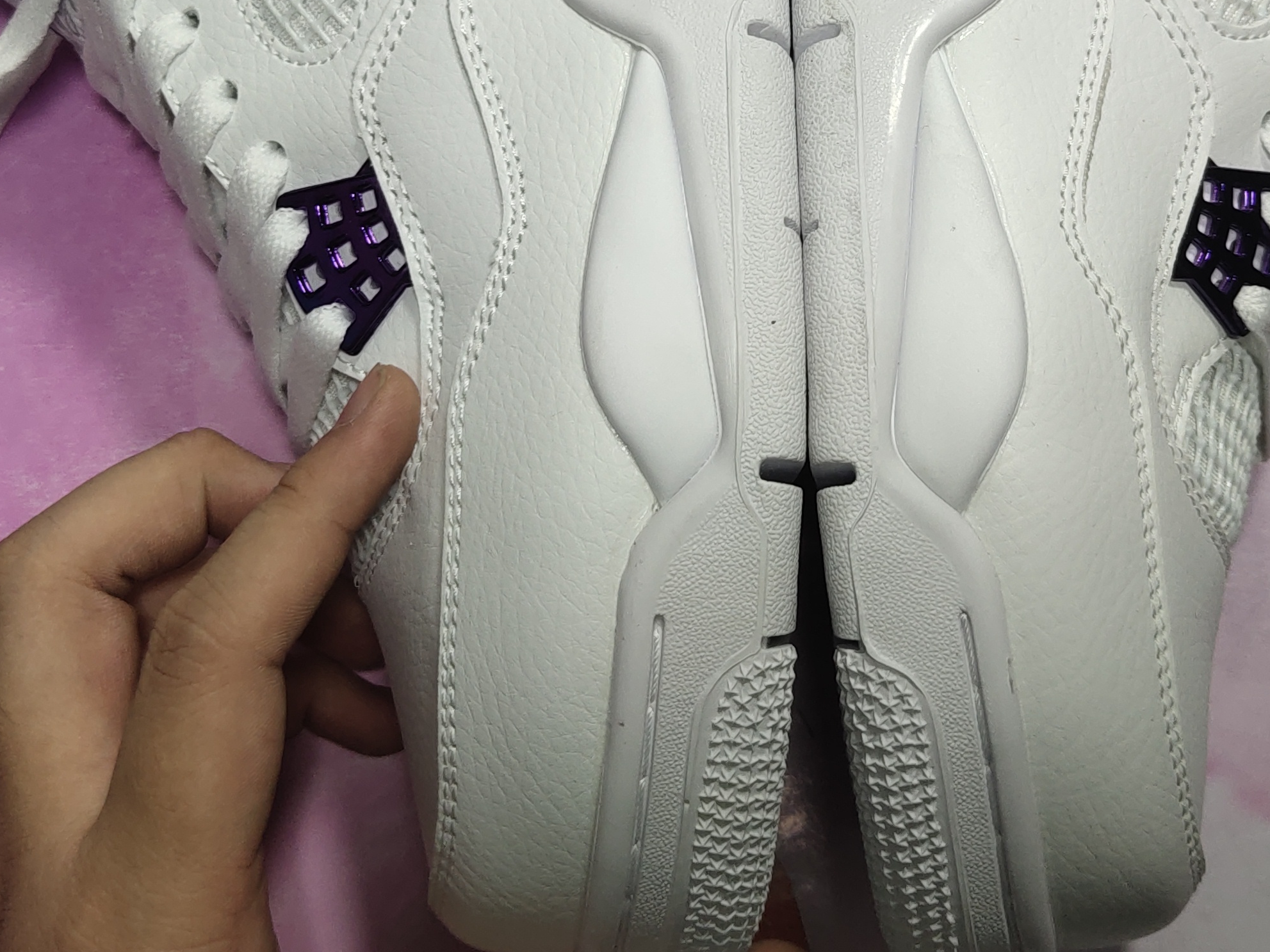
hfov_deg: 31.6
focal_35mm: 61
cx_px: 752
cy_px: 166
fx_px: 2238
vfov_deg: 23.6
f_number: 1.79
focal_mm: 4.35
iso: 52
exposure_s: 1/100
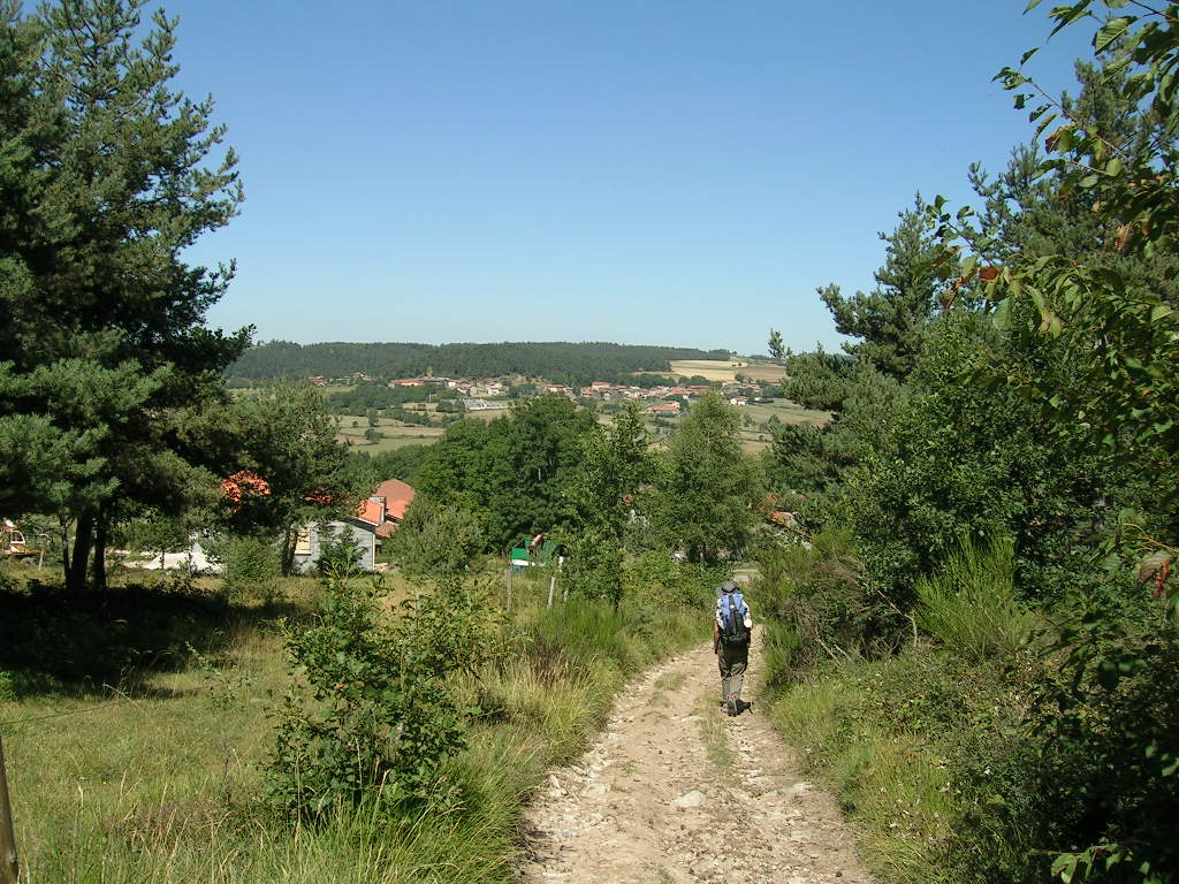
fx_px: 1192
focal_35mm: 35
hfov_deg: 52.6
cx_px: 590
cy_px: 442
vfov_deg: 40.7
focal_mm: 5.4
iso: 50
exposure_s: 1/412
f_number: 4.8
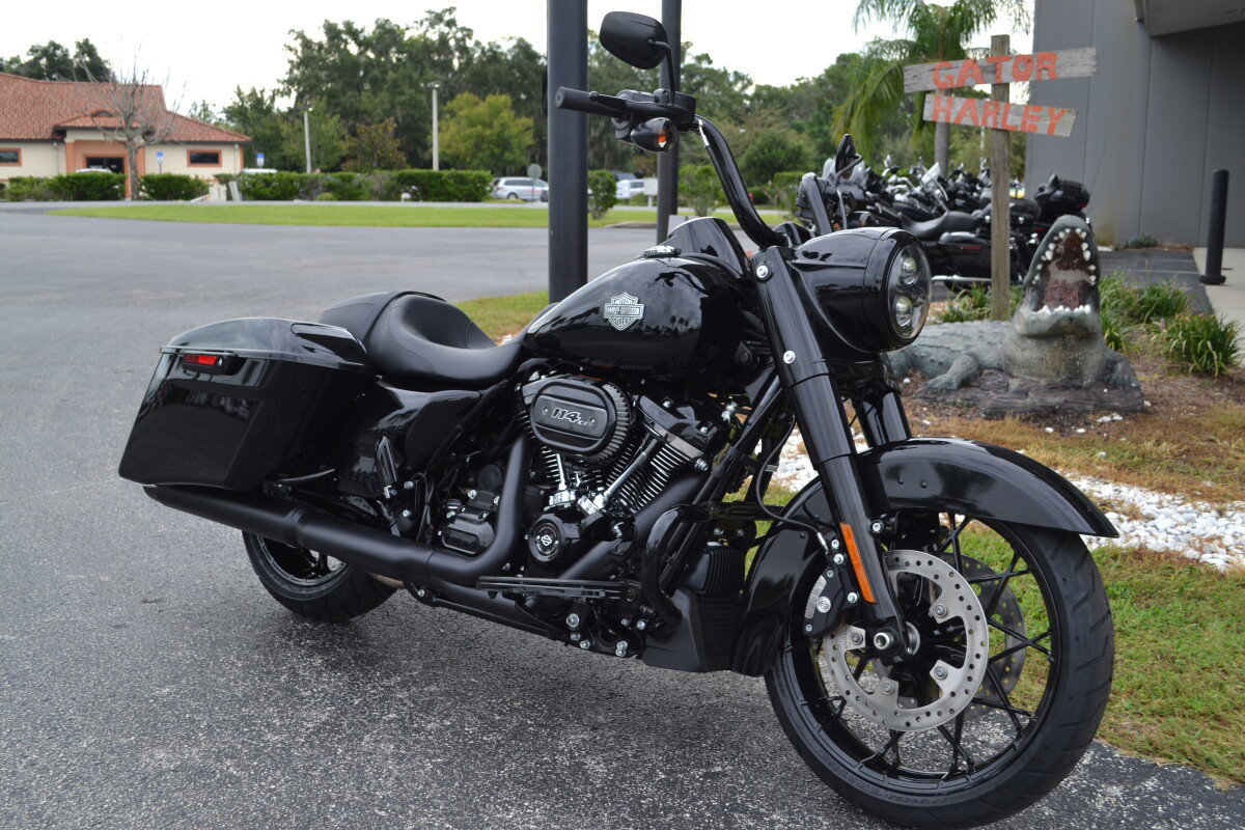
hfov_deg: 53.1
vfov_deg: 36.9
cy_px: 415
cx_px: 622
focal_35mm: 36
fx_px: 1245
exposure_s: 1/125
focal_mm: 24
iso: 100
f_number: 5.6
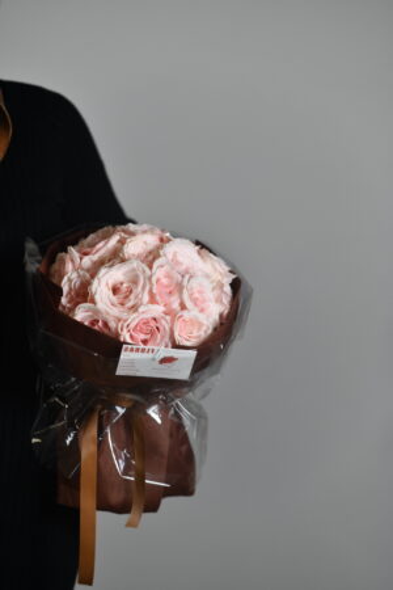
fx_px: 1719
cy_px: 295
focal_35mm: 105
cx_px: 196
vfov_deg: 19.5
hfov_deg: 13.0
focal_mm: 105
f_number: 2.8
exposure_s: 1/200
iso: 320
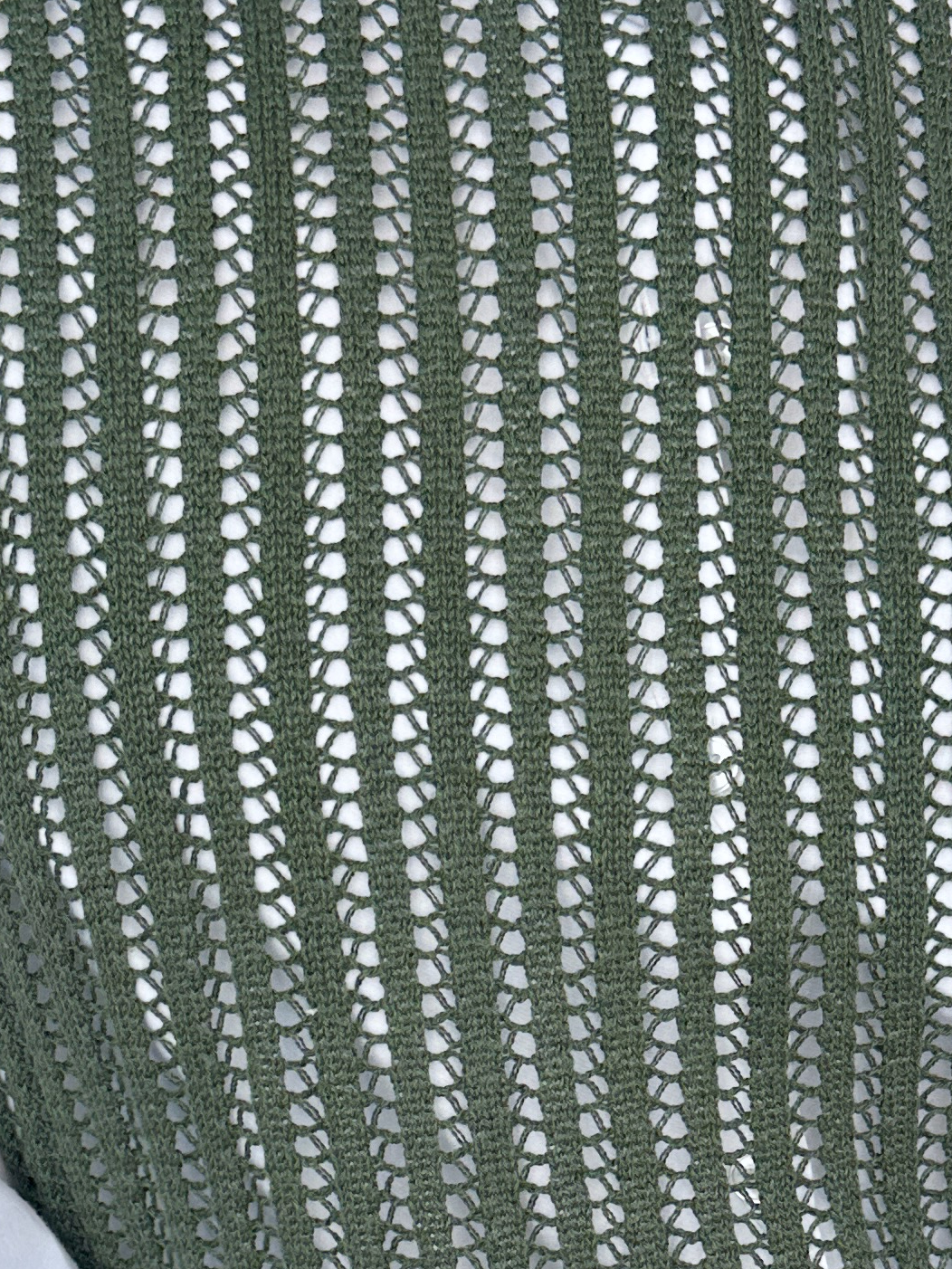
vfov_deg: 27.3
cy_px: 1114
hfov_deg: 21.3
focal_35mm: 69
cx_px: 562
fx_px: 2529
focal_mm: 6.86
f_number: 1.78
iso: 80
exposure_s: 1/399
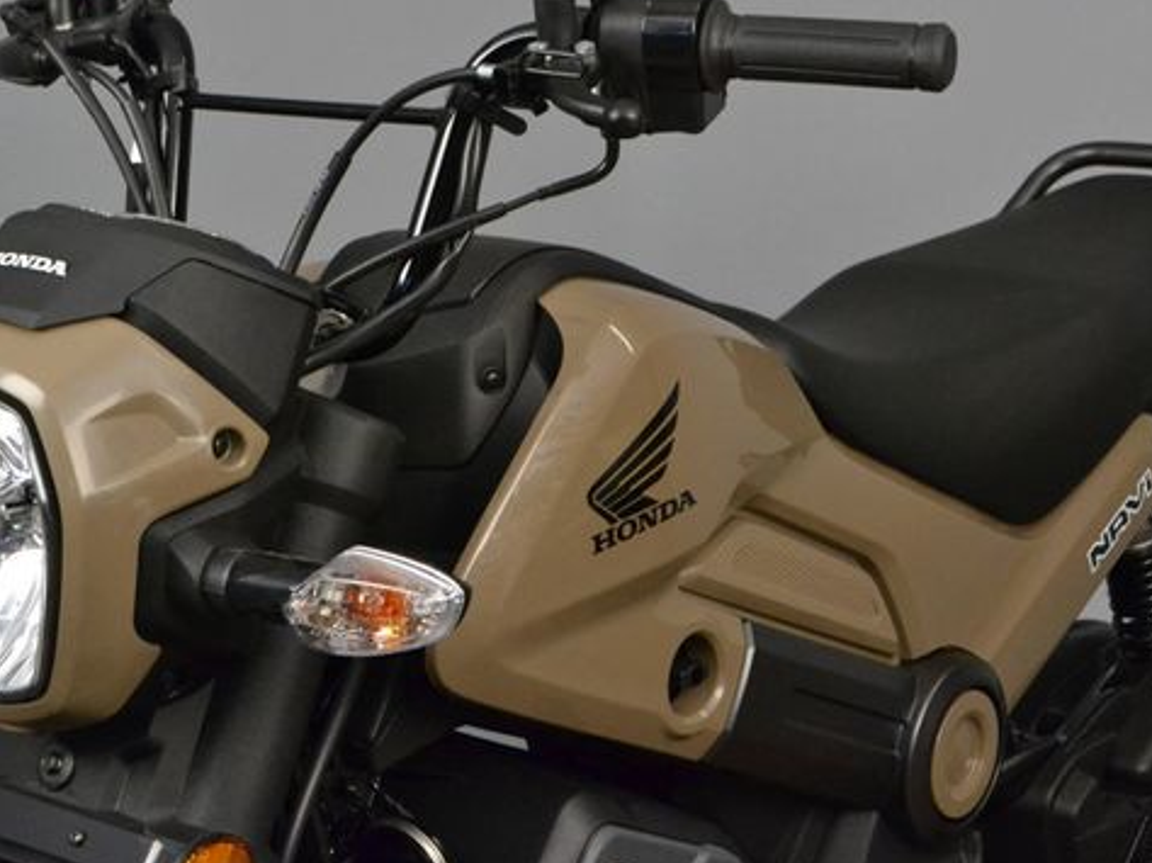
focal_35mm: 74
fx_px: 2461
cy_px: 418
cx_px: 542
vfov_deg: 19.9
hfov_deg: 26.3
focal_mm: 38
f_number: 11
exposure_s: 1/60
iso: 3200
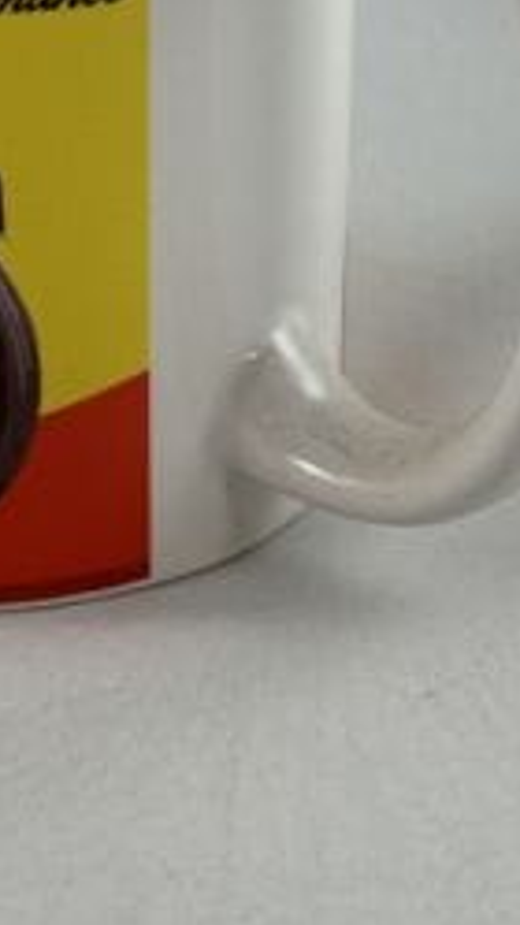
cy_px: 158
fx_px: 3433
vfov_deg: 15.2
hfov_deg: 8.6
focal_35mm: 140
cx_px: 85
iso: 50
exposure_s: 1/100
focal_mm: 6.86
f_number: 1.78
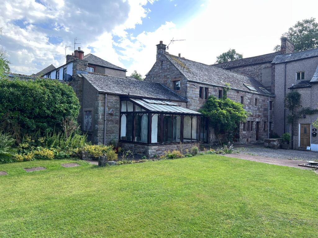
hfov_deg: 67.3
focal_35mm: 26
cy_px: 119
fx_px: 239
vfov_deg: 53.1
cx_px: 159
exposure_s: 1/769
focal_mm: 5.7
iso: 50
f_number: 1.5
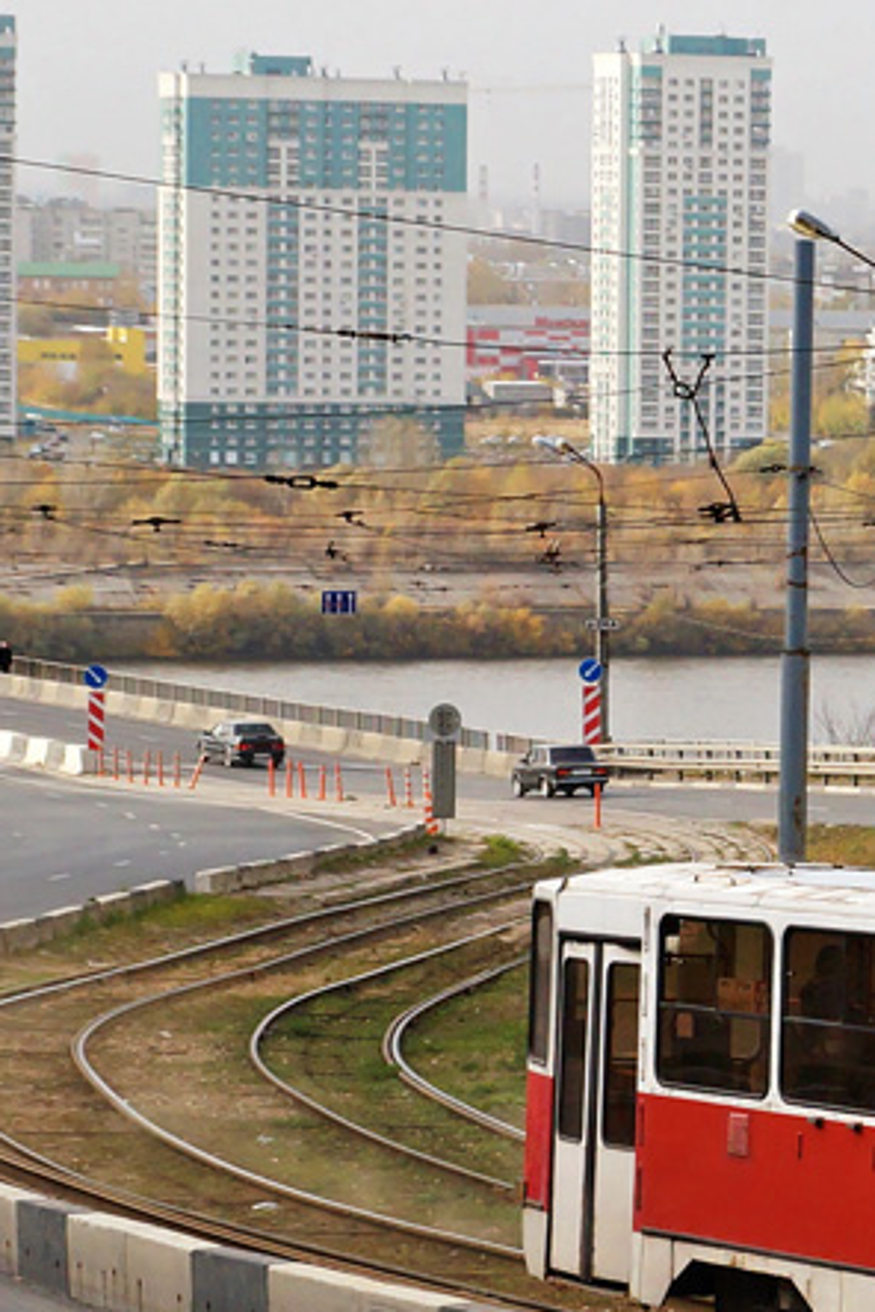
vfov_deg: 12.7
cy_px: 774
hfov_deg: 8.2
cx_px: 1579
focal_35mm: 162
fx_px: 5906
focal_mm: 40
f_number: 5.6
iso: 400
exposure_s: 1/1250
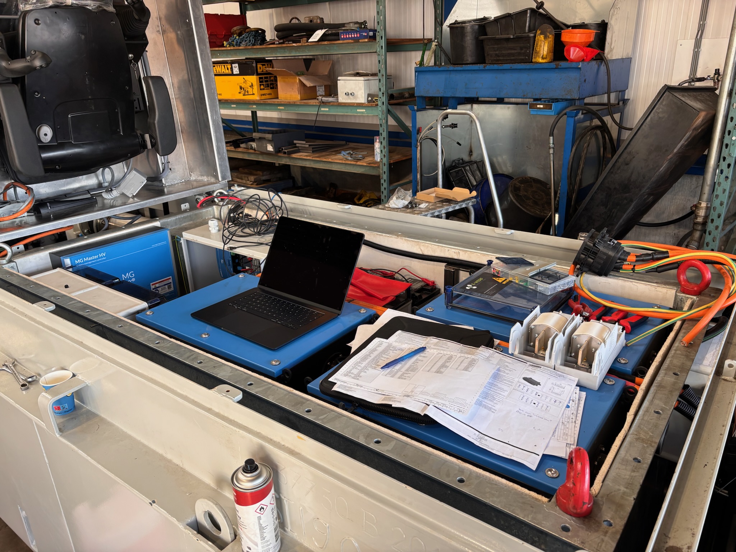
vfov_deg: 53.1
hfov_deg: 67.3
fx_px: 553
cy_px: 276
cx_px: 368
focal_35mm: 26
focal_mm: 5.96
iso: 80
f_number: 1.6
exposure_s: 1/121
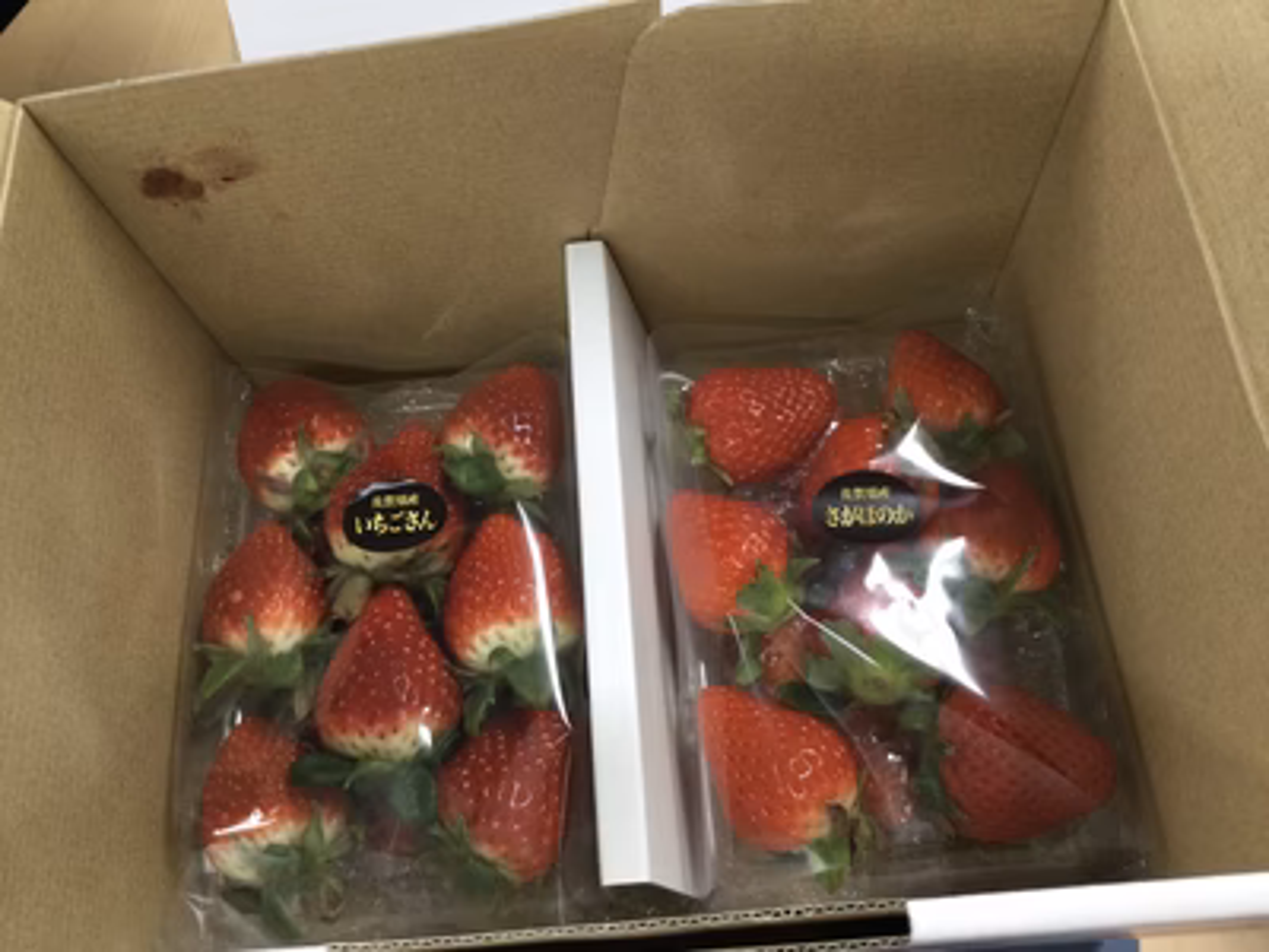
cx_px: 634
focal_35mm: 31
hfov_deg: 58.4
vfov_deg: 45.4
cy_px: 476
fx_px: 1136
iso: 80
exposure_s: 1/30
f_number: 2.4
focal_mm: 3.3
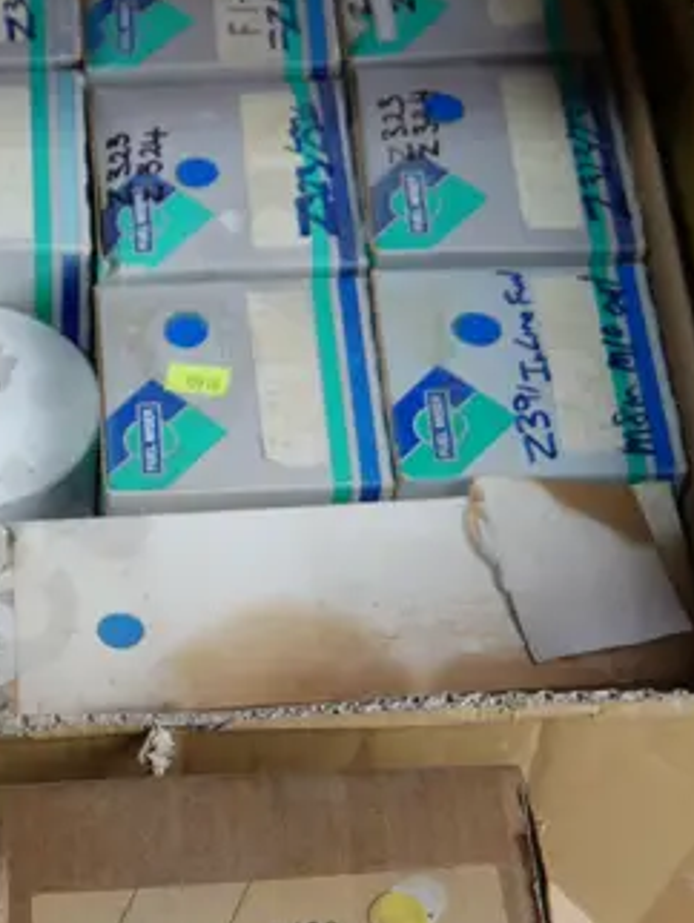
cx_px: -65
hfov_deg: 16.2
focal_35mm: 89
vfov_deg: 21.8
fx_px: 2376
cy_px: 702
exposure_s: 1/100
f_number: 3.5
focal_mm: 14
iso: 200
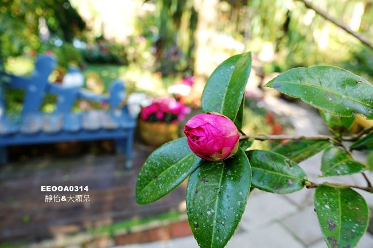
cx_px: 186
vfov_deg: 53.1
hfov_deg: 73.8
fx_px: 249
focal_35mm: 24
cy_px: 124
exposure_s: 1/80
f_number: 3.2
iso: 125
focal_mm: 8.8
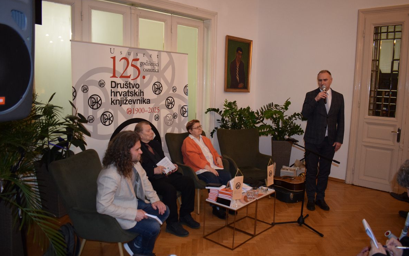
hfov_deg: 66.5
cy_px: 136
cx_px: 207
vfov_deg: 44.5
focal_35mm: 28
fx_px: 312
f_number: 3.5
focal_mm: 18
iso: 1600
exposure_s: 1/60
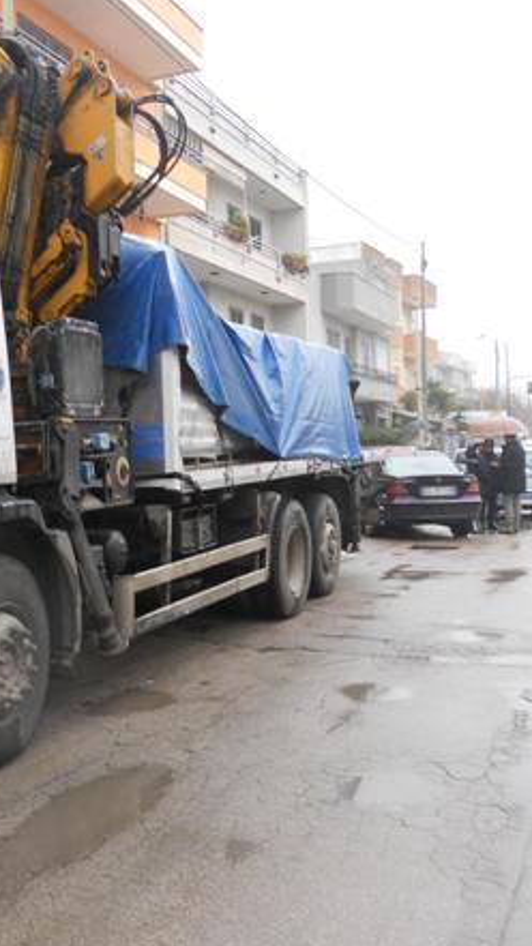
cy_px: 476
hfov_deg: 29.2
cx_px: 129
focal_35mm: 40
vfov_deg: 50.5
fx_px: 1003
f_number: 3.2
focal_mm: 4.9
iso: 100
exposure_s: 1/30
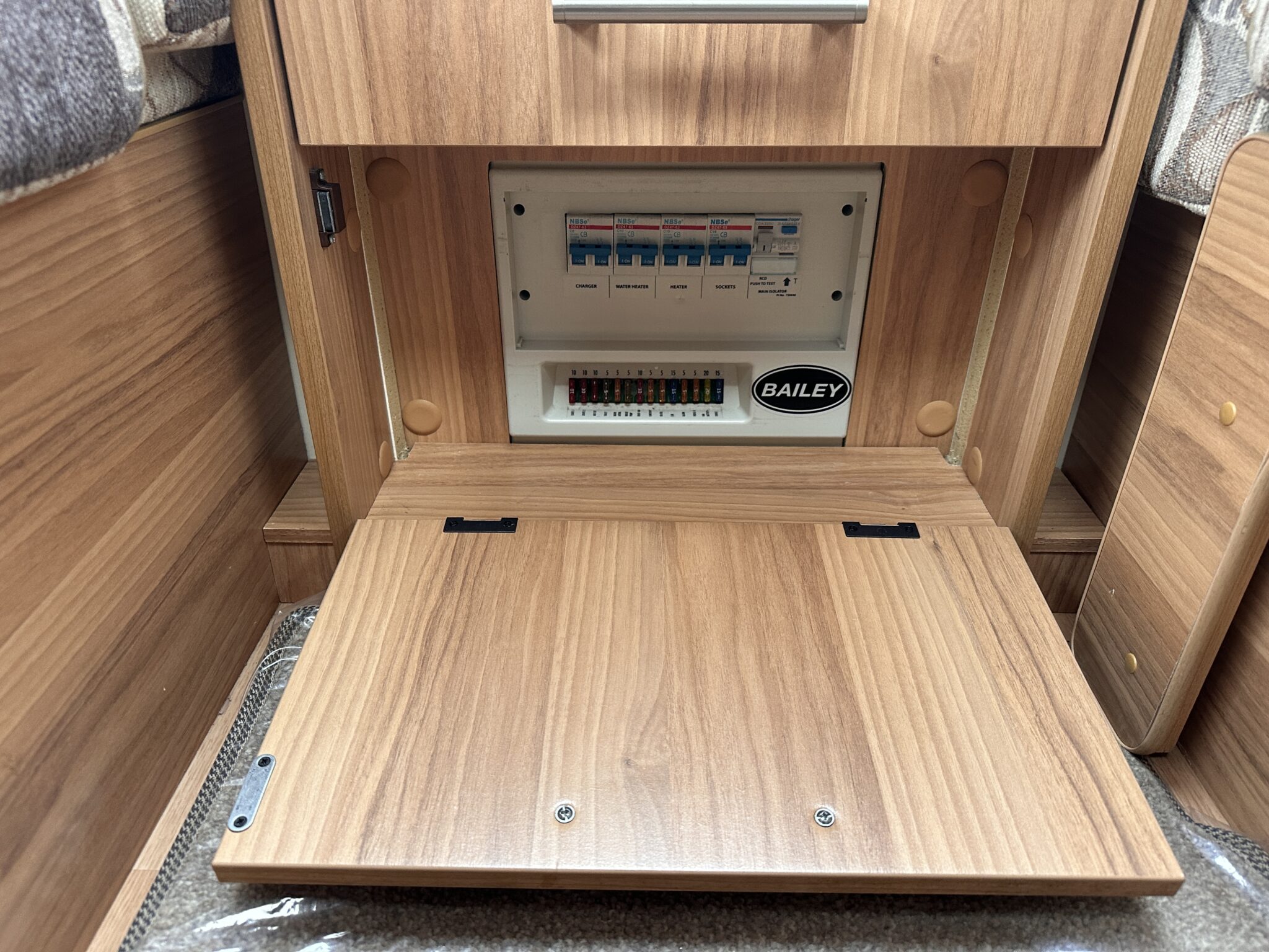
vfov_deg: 56.8
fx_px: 880
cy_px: 476
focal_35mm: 24
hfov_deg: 71.6
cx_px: 634
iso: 250
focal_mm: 6.86
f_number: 1.78
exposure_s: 1/60
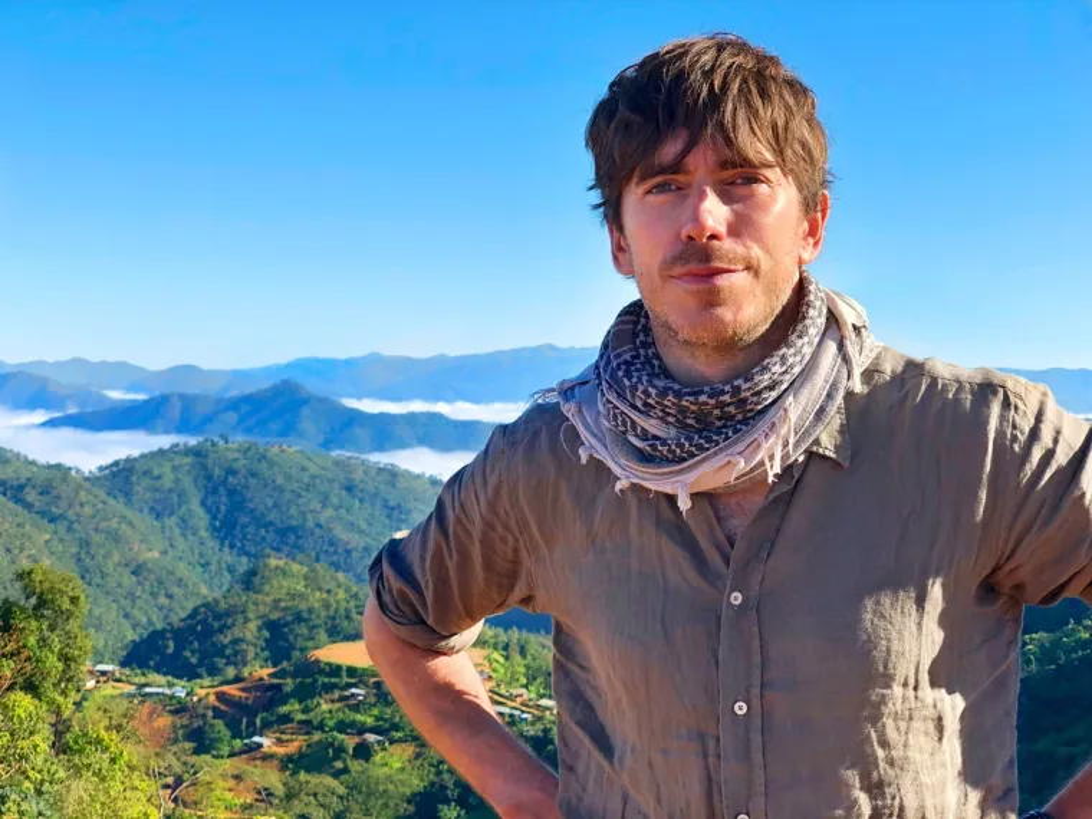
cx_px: 546
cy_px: 410
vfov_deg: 28.0
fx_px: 1640
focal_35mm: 52
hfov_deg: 36.8
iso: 16
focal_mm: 6
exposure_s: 1/716
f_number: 2.4
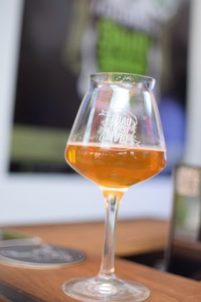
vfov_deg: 37.9
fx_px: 440
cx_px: 100
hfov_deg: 25.8
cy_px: 151
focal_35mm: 52
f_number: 2.2
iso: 800
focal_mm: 35
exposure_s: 1/60
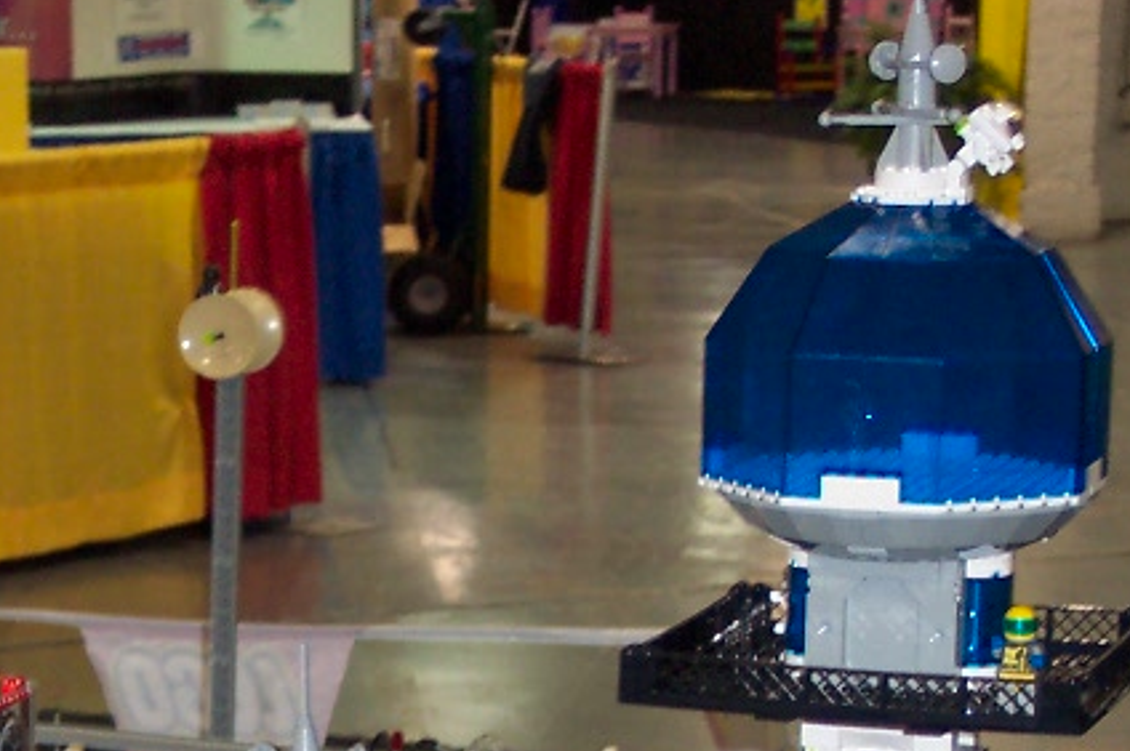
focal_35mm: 130
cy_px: 943
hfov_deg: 15.6
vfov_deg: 10.3
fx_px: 4077
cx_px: 173
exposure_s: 1/45
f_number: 3.4
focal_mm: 10.7
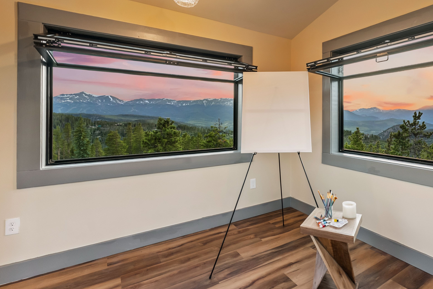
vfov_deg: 63.5
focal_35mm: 19
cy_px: 106
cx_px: 281
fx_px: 229
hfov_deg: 84.5
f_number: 7.1
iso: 800
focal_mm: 14
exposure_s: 1/25
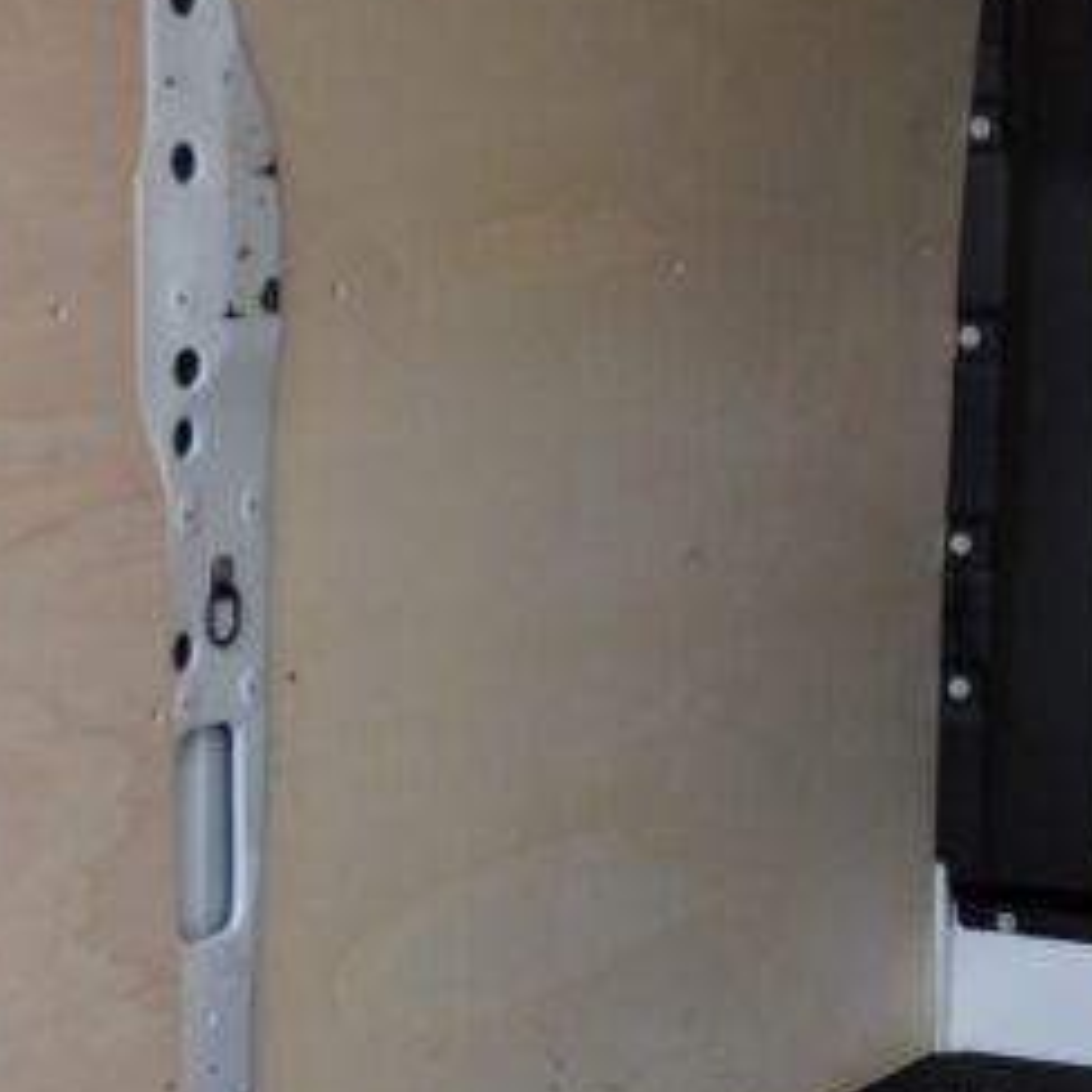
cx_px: 81
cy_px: 524
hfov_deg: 17.8
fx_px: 3426
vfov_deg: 18.1
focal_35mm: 96
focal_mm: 18
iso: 400
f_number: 4
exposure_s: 1/60
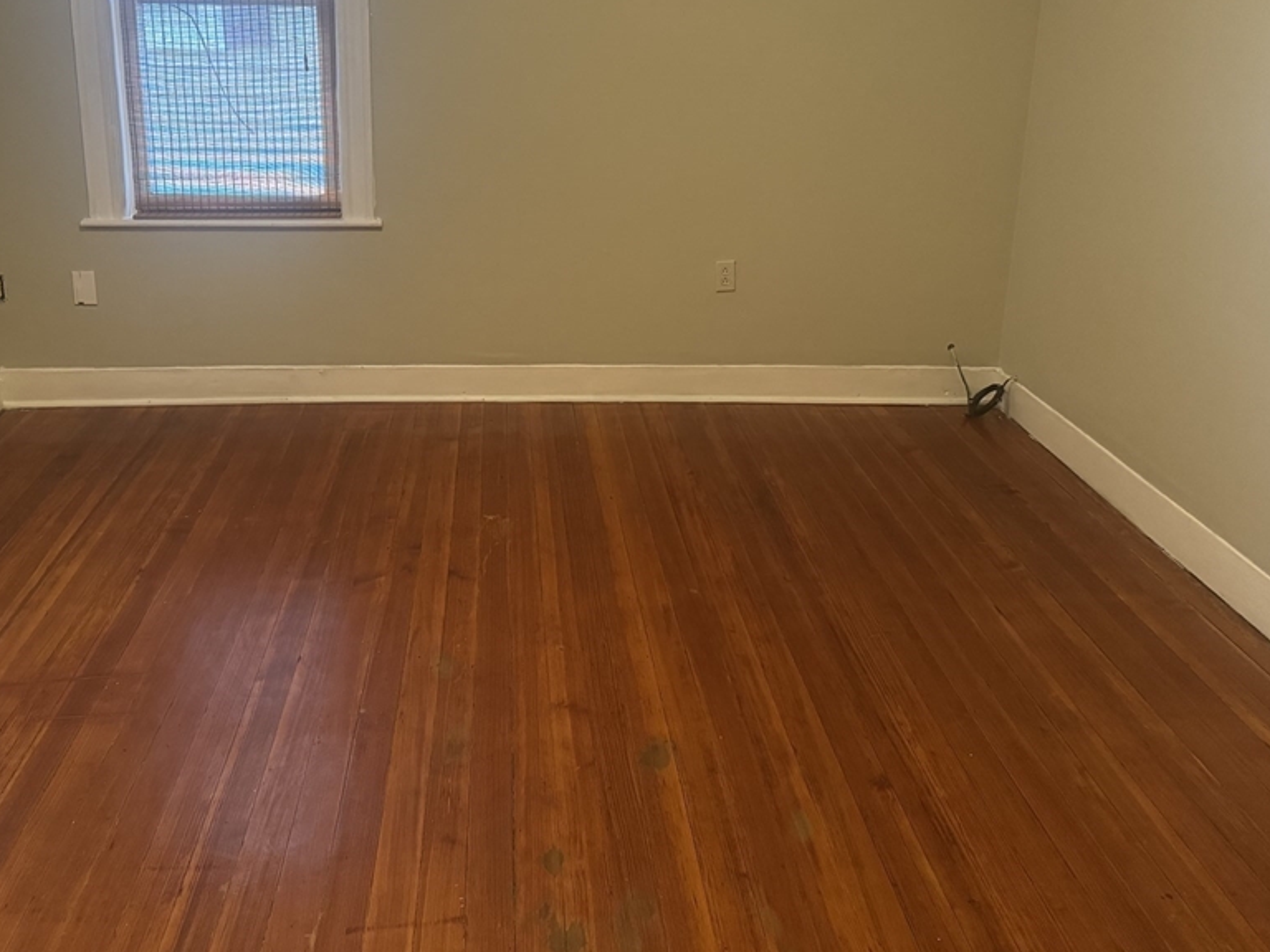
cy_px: 321
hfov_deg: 56.5
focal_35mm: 32
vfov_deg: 43.6
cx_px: 521
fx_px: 1174
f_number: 1.78
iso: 800
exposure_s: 1/60
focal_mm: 6.76
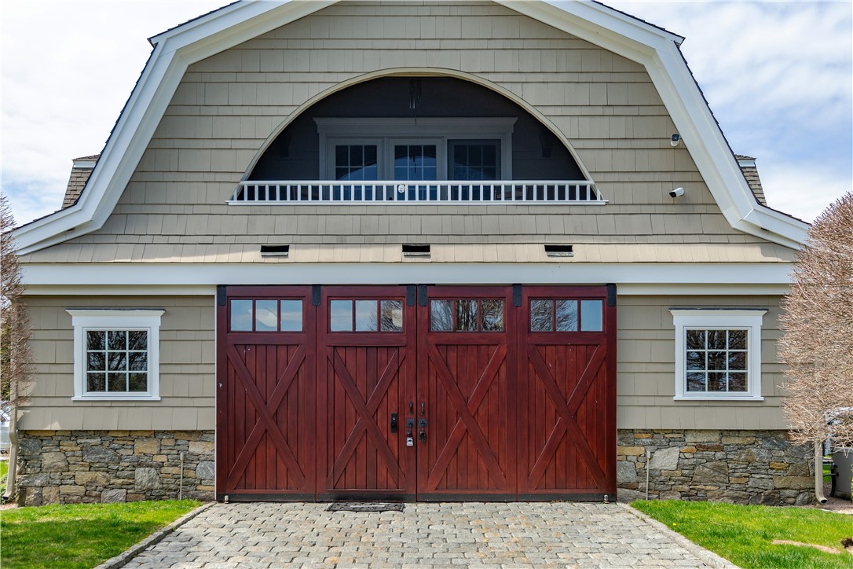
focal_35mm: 30
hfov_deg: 61.9
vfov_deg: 43.6
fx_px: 711
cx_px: 426
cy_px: 284
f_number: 6.3
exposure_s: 1/200
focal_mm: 30
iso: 100
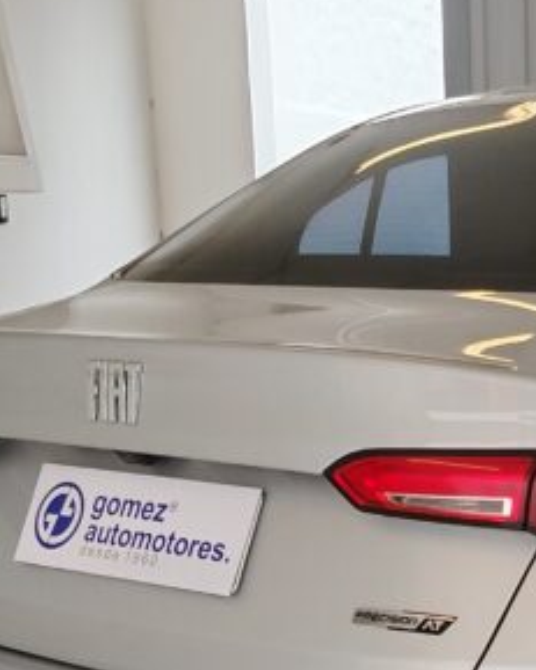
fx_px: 1647
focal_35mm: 83
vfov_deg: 22.4
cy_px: 614
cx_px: 592
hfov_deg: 17.8
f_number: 1.75
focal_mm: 5.25
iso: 189
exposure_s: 1/100
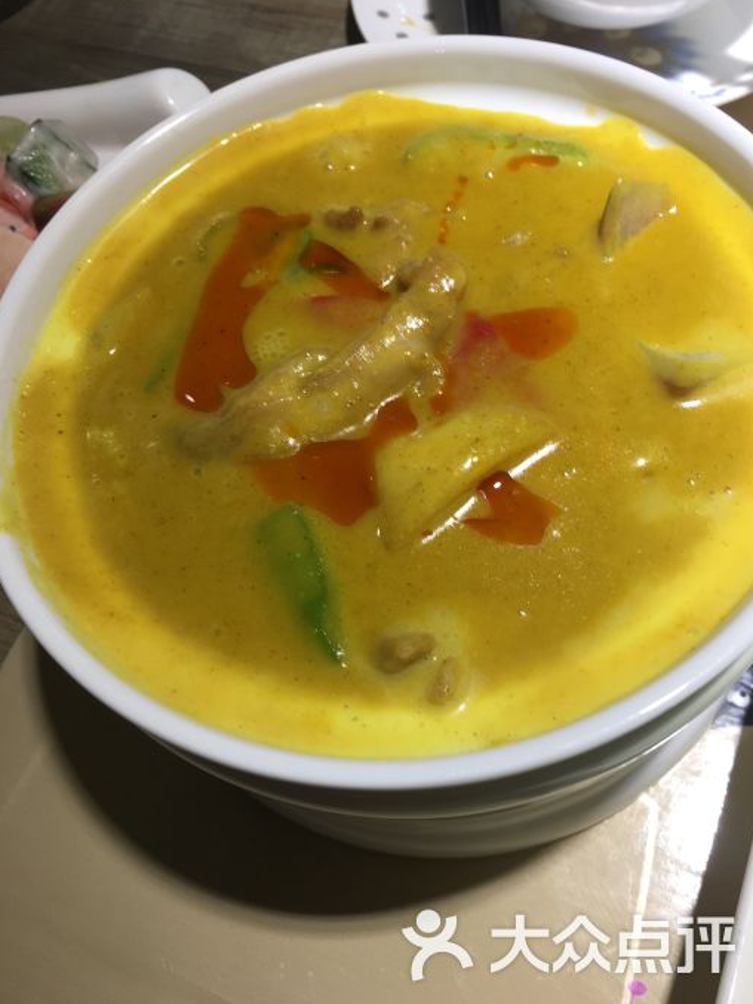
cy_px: 503
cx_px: 385
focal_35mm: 30
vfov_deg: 60.0
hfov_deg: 46.8
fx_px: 870
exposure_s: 1/50
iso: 32
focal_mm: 4.15
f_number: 2.2
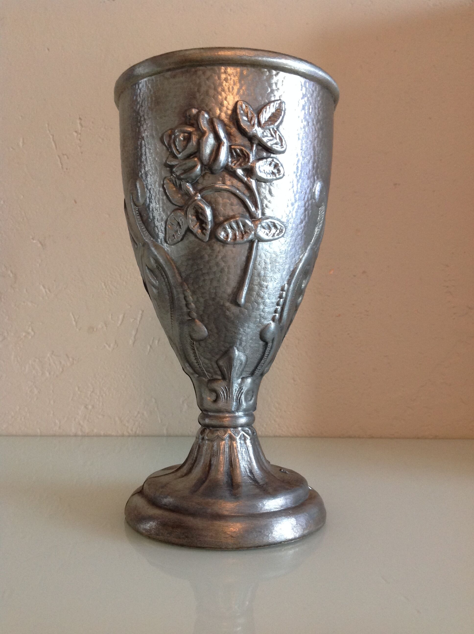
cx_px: 237
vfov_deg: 52.7
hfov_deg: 40.6
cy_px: 317
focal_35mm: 35
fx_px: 641
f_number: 2.4
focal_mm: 4.28
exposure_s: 1/15
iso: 125
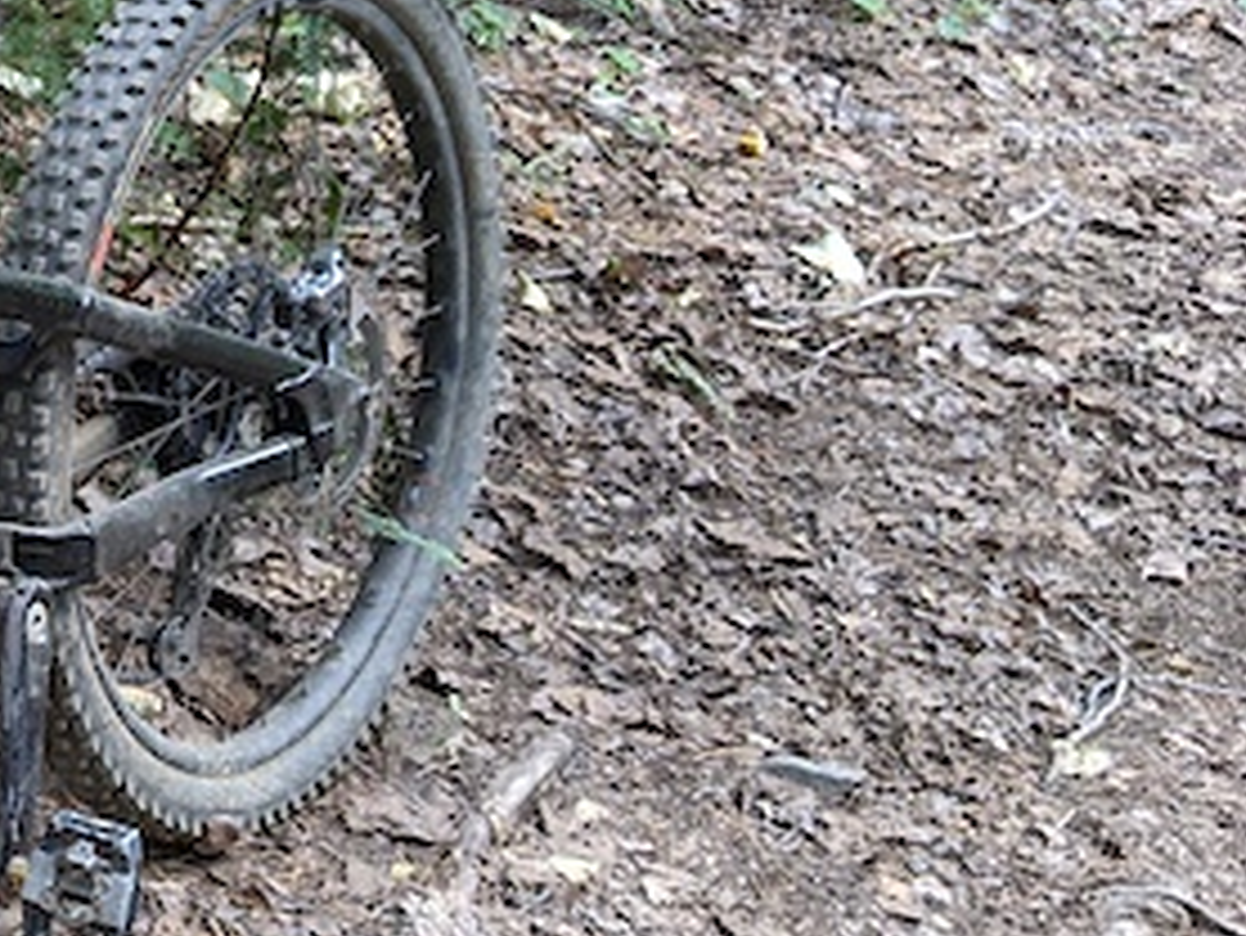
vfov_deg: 18.9
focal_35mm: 78
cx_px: -472
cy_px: 513
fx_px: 2809
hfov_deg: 21.9
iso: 153
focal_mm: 4.44
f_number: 1.8
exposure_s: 1/25
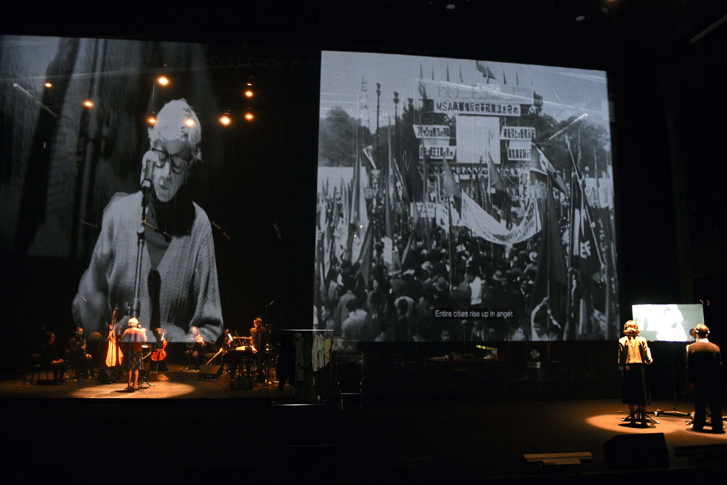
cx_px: 364
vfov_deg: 53.1
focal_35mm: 24
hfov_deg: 73.7
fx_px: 485
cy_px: 242
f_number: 4
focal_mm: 24
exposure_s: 1/20
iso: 3200
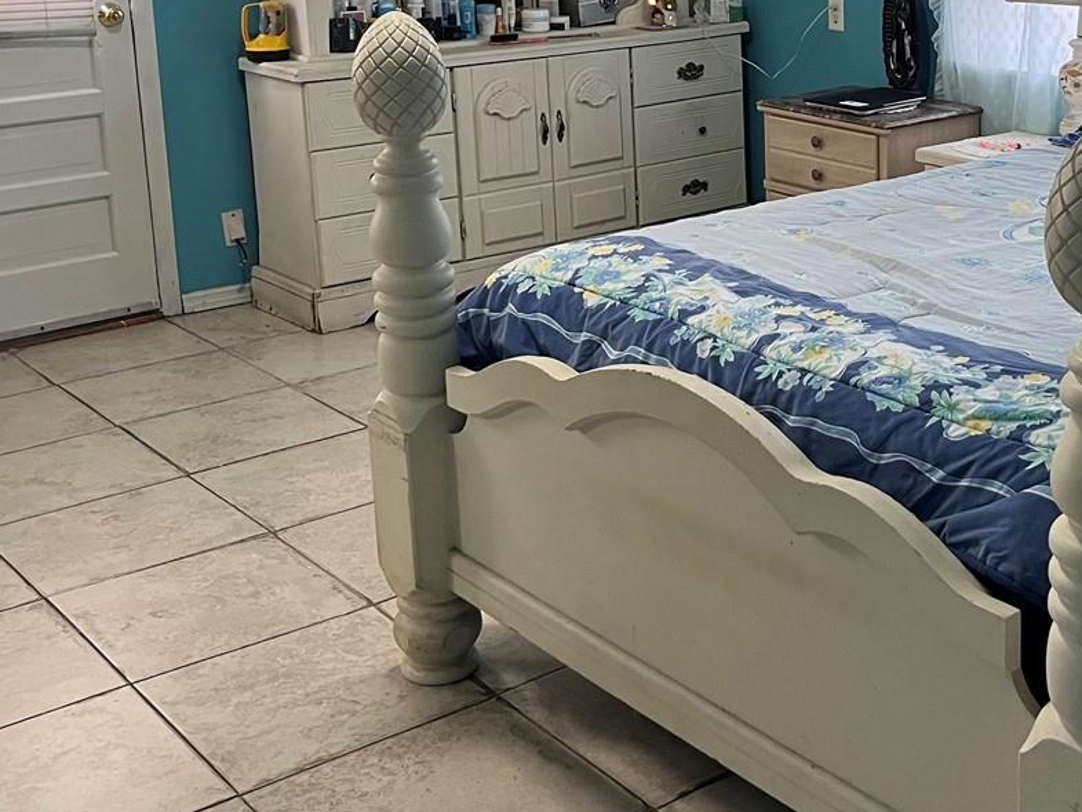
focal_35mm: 53
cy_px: 171
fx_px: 1657
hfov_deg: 35.4
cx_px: 805
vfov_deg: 27.0
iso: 160
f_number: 1.6
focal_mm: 5.1
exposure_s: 1/60
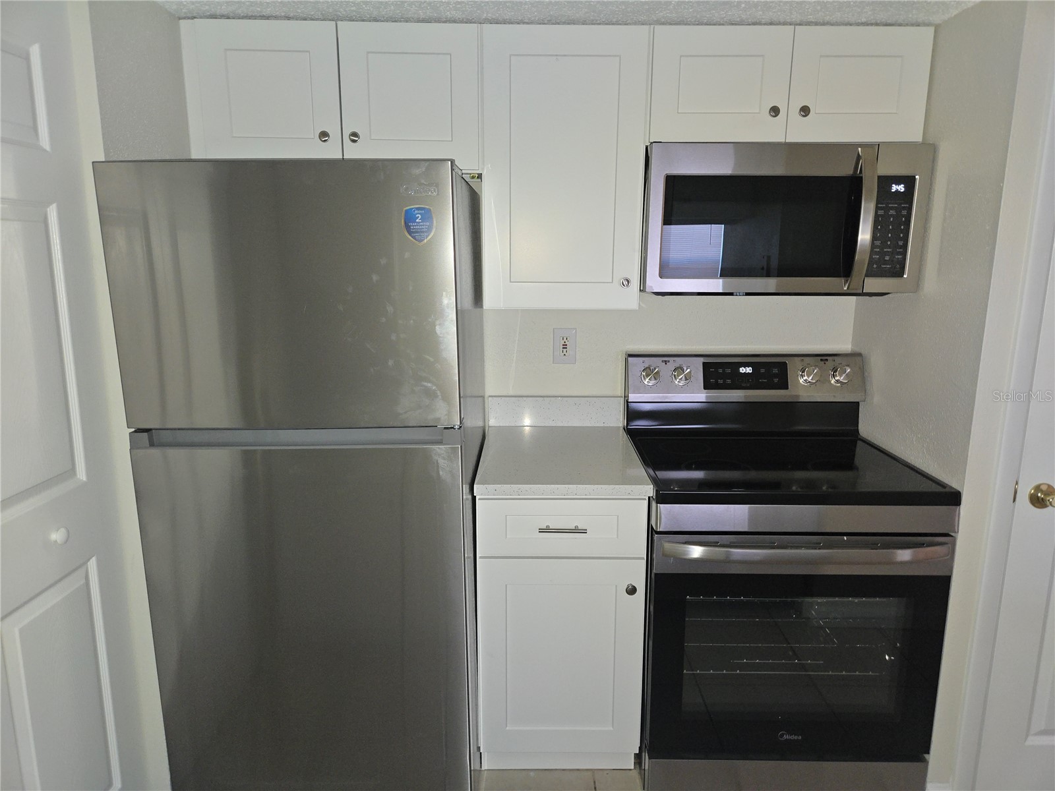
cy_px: 396
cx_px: 528
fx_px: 701
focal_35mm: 23
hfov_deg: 73.9
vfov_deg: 58.9
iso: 125
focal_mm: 5.4
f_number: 1.8
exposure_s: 1/21.7
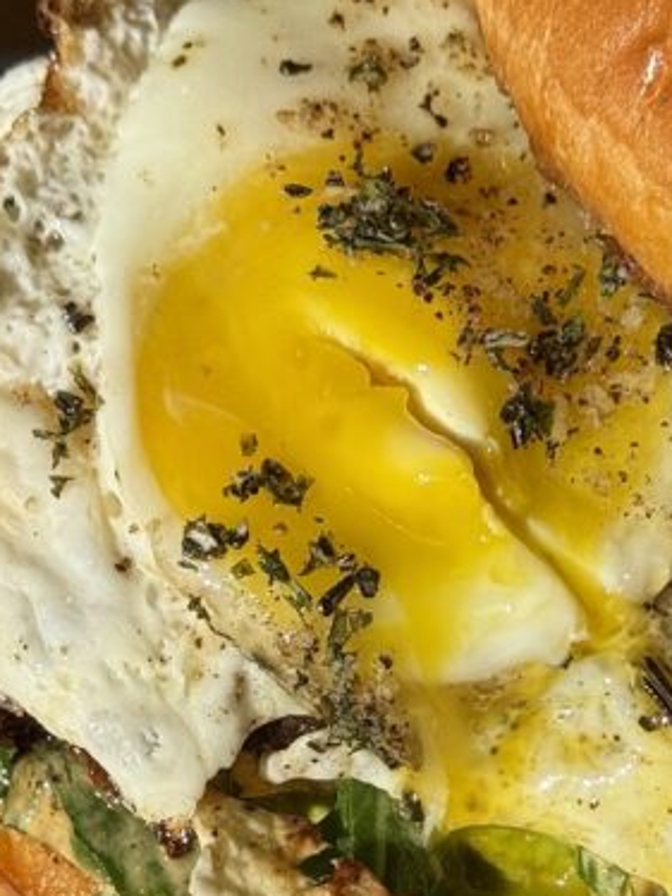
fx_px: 3393
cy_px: 793
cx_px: 488
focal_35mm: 131
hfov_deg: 11.3
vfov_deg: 14.9
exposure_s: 1/2415
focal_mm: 6.76
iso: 64
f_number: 1.78
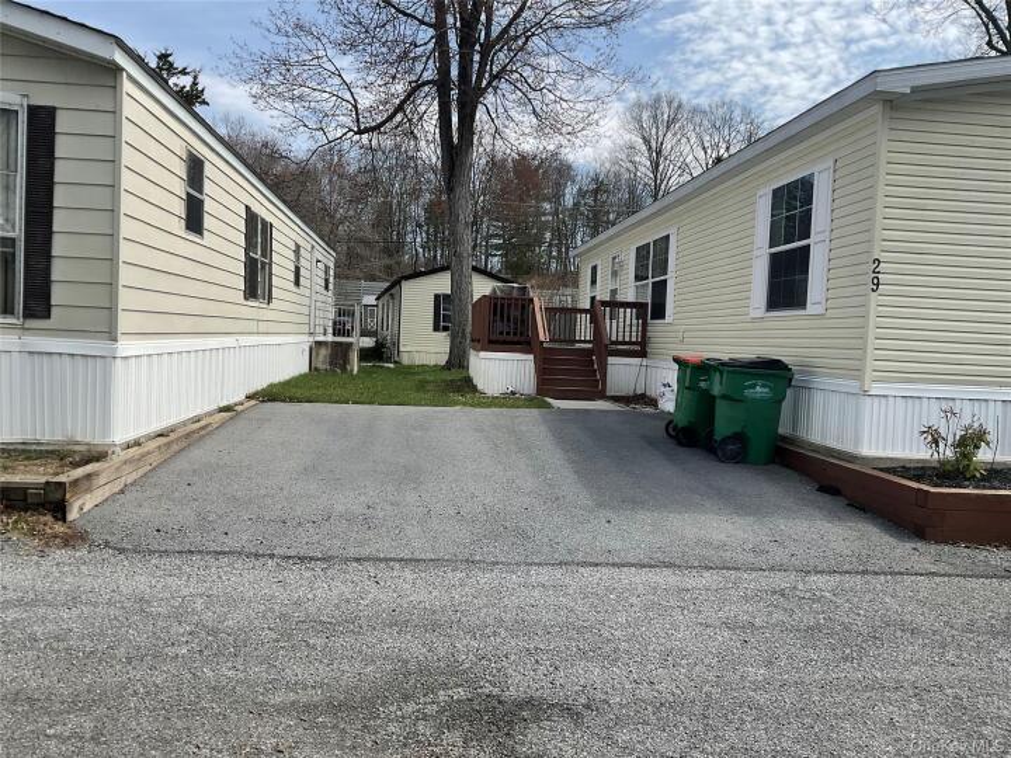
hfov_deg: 61.7
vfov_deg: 48.2
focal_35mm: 29
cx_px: 506
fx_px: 847
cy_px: 379
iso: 16
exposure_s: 1/2427
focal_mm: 3
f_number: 1.8
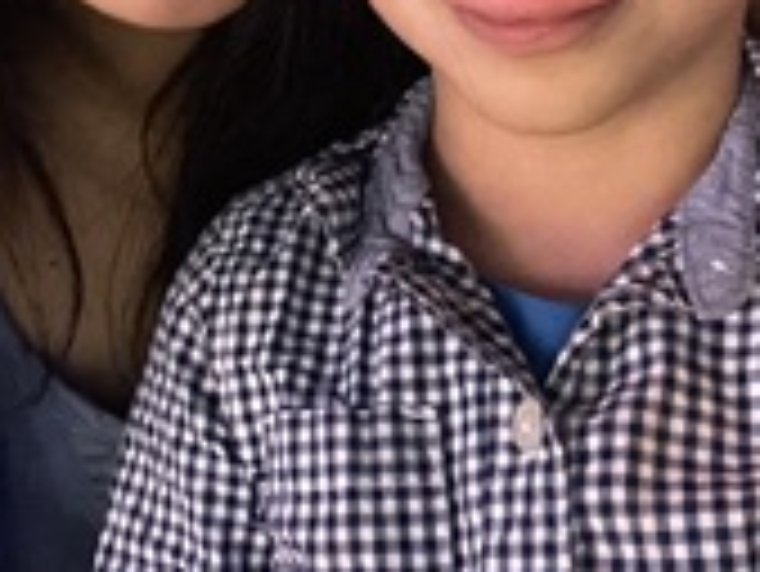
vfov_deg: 20.5
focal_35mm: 68
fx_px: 1494
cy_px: -83
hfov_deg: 28.0
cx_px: 162
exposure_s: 1/15
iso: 1000
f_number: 2.2
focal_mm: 2.71
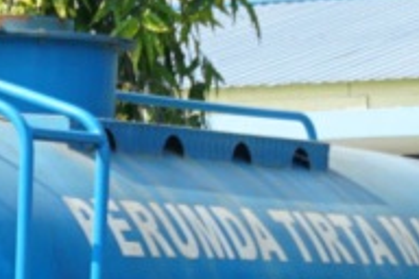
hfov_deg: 8.3
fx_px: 2409
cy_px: 521
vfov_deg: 6.5
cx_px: -882
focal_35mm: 207
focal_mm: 28
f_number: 10
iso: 100
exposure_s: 1/100
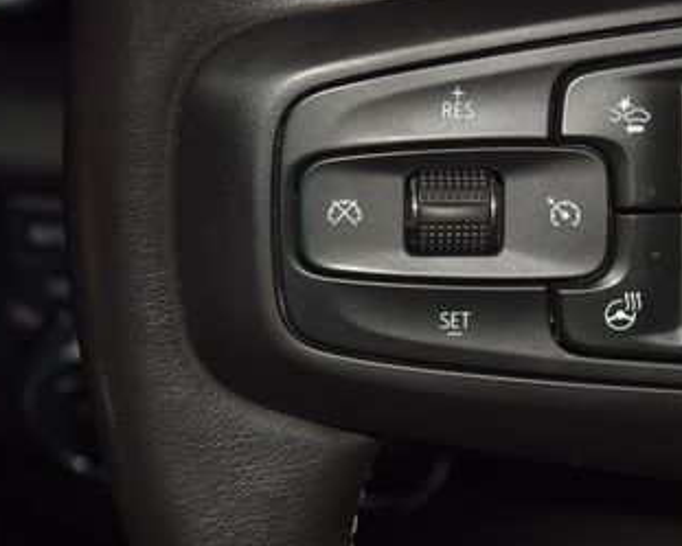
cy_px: 141
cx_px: 568
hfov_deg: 9.5
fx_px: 4099
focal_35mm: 203
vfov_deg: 7.6
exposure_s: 1/125
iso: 100
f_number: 8
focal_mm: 70
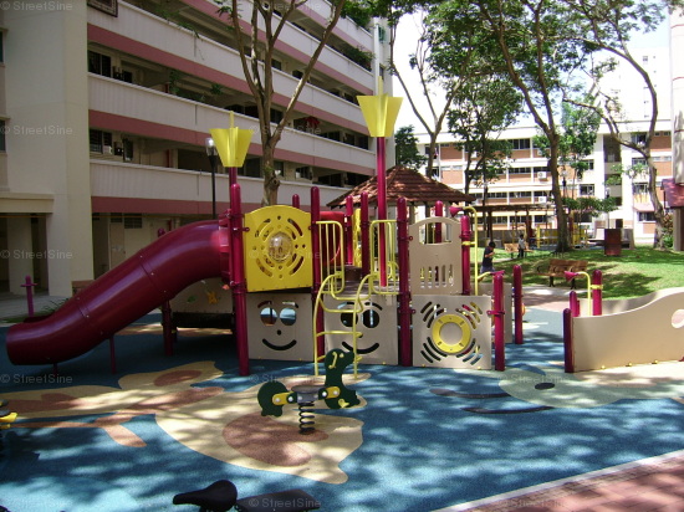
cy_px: 256
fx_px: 691
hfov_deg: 52.6
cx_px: 342
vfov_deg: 40.7
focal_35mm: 35
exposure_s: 1/706
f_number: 2.8
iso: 50
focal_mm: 5.95
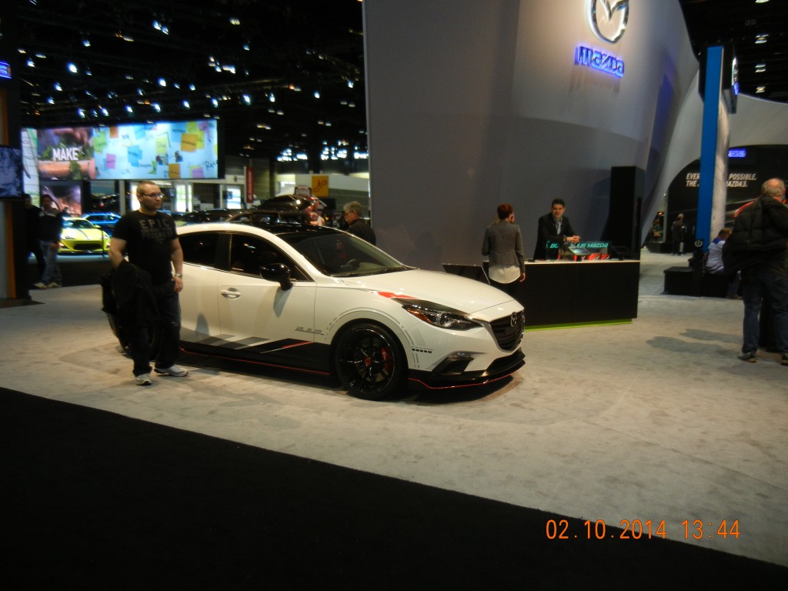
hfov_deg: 60.0
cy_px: 296
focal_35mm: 30
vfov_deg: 46.8
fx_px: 683
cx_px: 394
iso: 275
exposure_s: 1/64.5
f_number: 3.5
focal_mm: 5.4
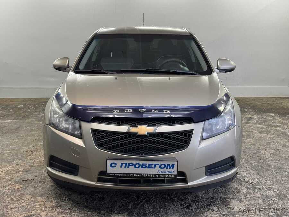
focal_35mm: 48
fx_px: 401
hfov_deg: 39.7
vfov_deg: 30.3
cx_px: 144
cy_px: 108
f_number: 1.78
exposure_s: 1/100
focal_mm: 6.76
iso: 80
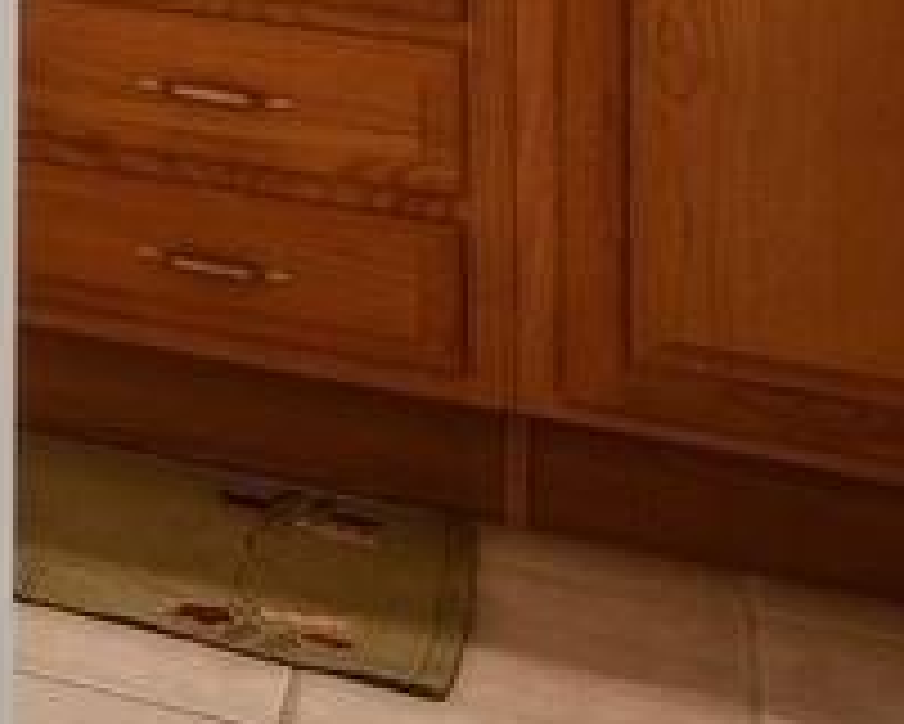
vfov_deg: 12.3
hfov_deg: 9.1
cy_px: -672
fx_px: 2998
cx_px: -2397
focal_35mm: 112
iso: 400
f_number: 9.5
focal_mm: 15
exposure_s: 1.5
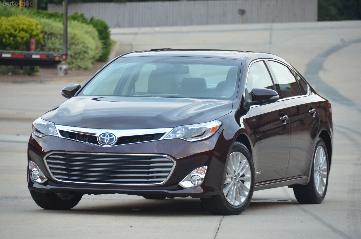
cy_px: 120
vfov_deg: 4.6
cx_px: 180
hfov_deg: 6.9
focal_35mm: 300
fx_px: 3002
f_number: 5.6
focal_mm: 200
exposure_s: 1/250
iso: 1600
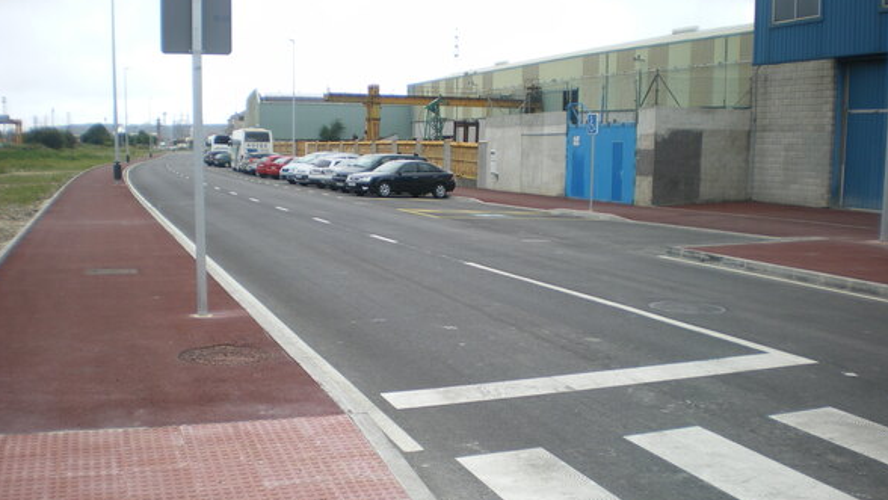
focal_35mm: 40
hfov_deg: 50.5
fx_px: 942
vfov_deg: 29.6
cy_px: 307
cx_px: 436
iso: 50
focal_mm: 6.3
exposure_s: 1/80
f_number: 3.1
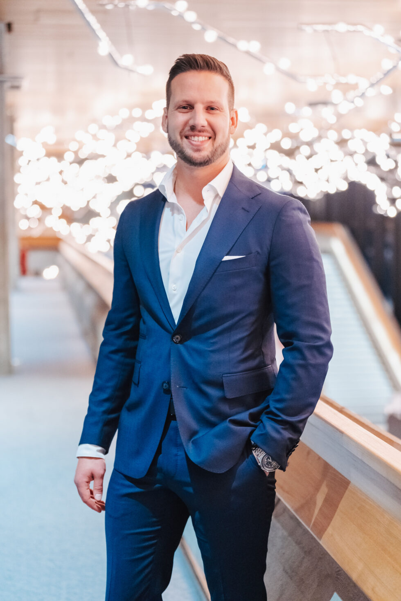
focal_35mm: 70
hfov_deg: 19.5
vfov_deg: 28.8
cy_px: 300
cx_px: 200
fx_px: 1169
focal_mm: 70
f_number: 2.8
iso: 6400
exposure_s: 1/125
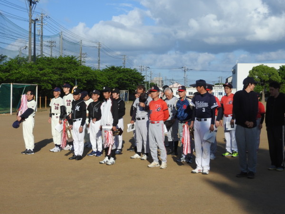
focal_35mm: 65
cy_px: 107
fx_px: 535
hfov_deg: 29.8
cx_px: 142
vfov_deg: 22.6
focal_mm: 11.6
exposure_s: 1/1250
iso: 100
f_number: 4.2
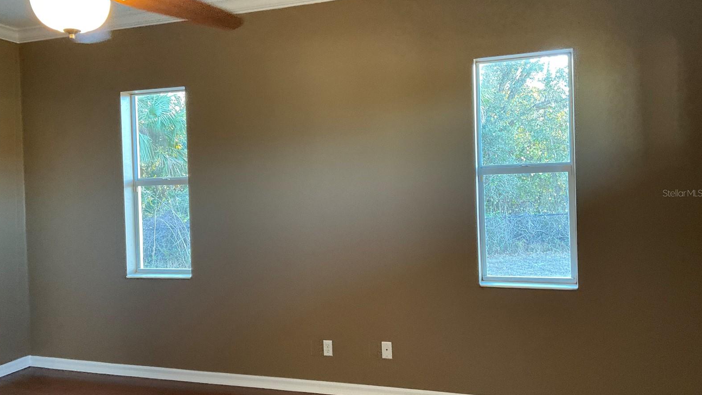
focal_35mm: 32
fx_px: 596
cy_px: 193
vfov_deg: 36.7
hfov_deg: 61.0
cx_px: 349
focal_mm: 3
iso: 200
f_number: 1.8
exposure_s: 1/60
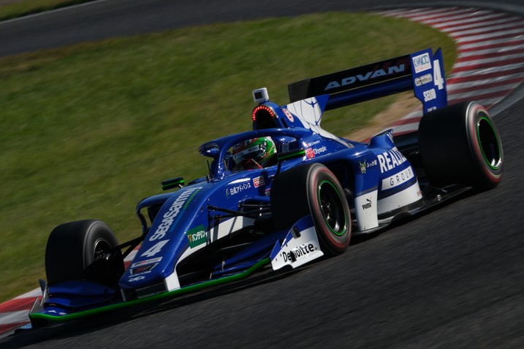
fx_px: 7756
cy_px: 173
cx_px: 263
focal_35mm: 533
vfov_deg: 2.6
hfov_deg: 3.9
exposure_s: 1/320
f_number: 13
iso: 200
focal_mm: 351.8
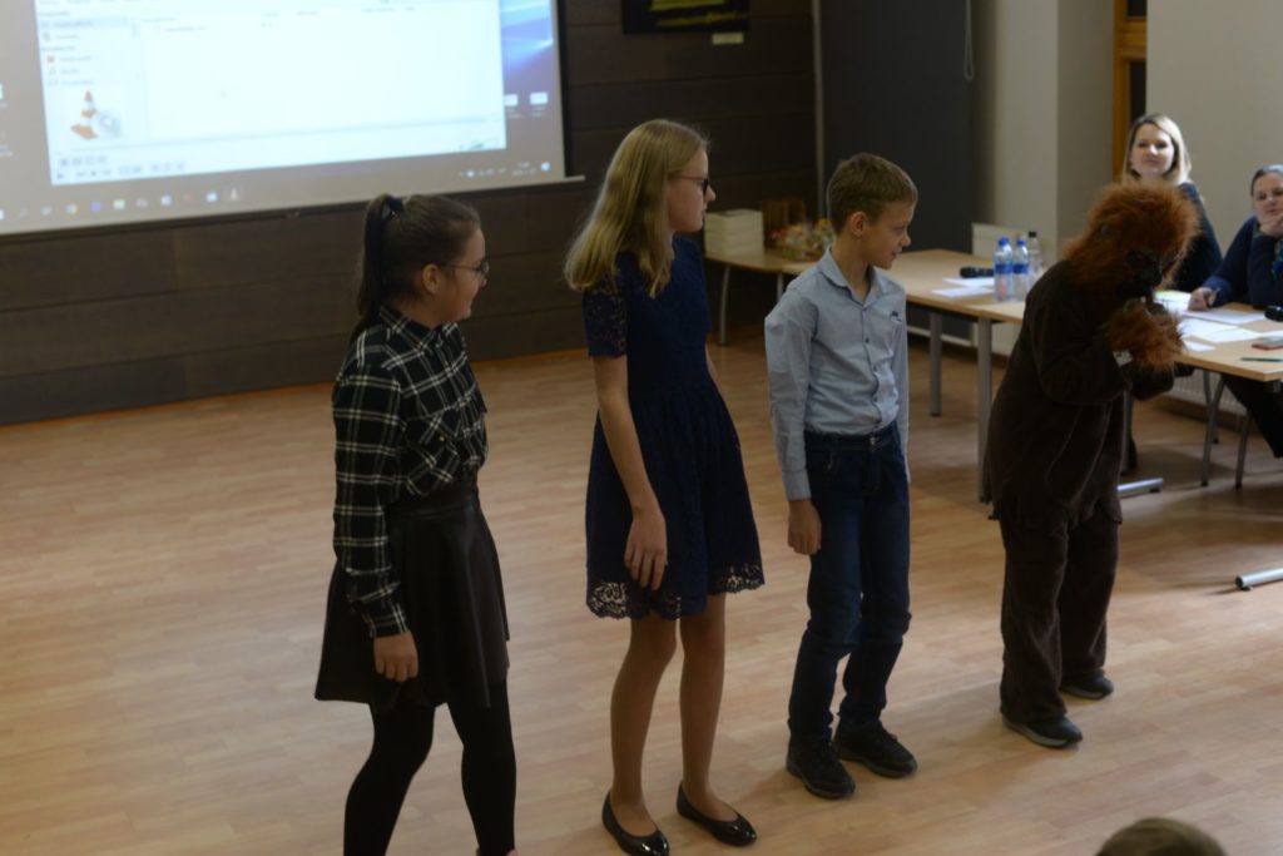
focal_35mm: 50
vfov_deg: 27.0
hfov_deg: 39.6
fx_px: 1782
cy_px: 428
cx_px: 642
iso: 800
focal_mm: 50
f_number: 4.5
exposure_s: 1/50
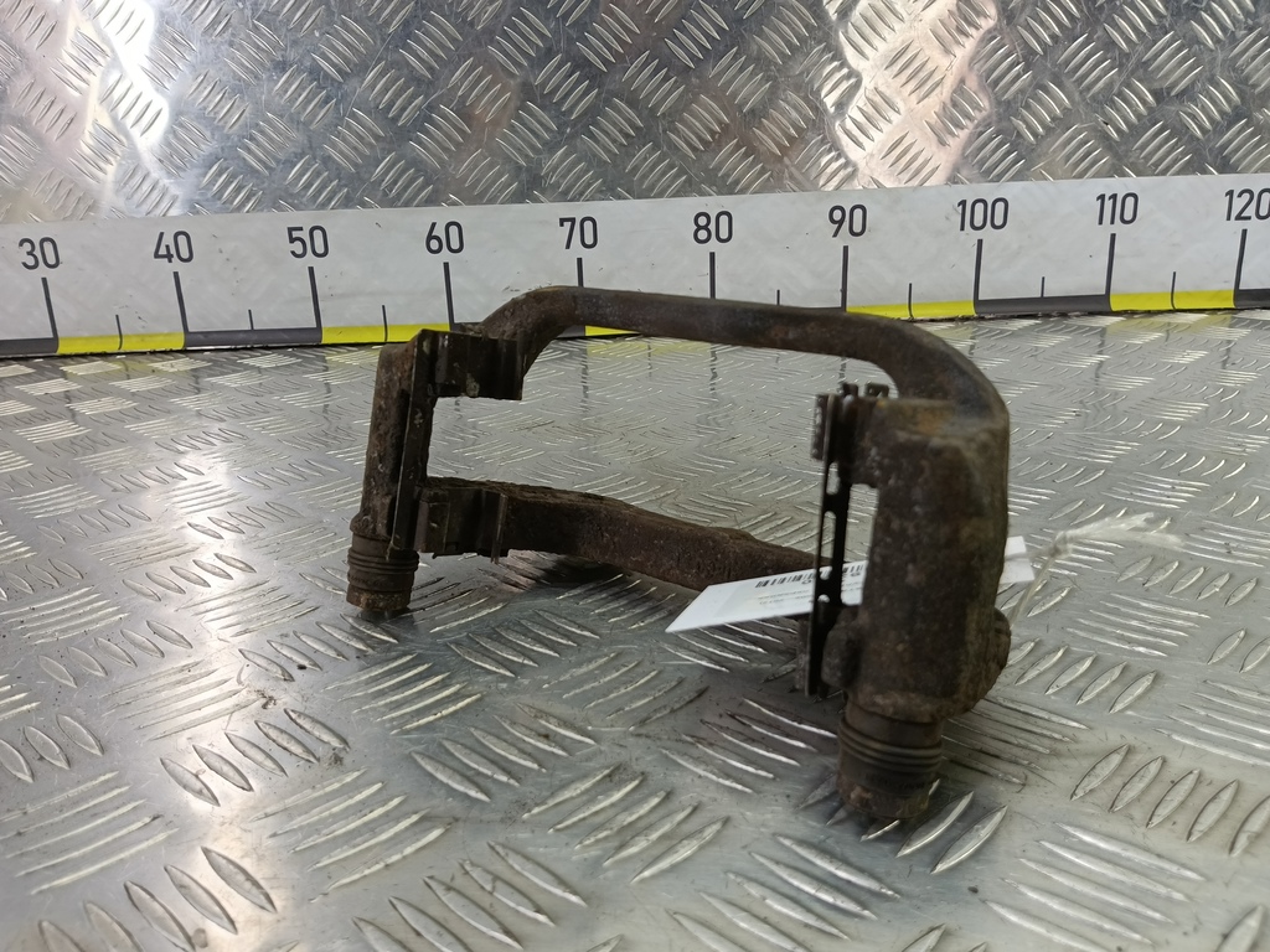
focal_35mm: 27
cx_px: 635
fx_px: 991
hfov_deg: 65.3
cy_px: 476
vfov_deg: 51.4
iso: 133
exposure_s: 1/50
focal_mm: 4.11
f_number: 1.6
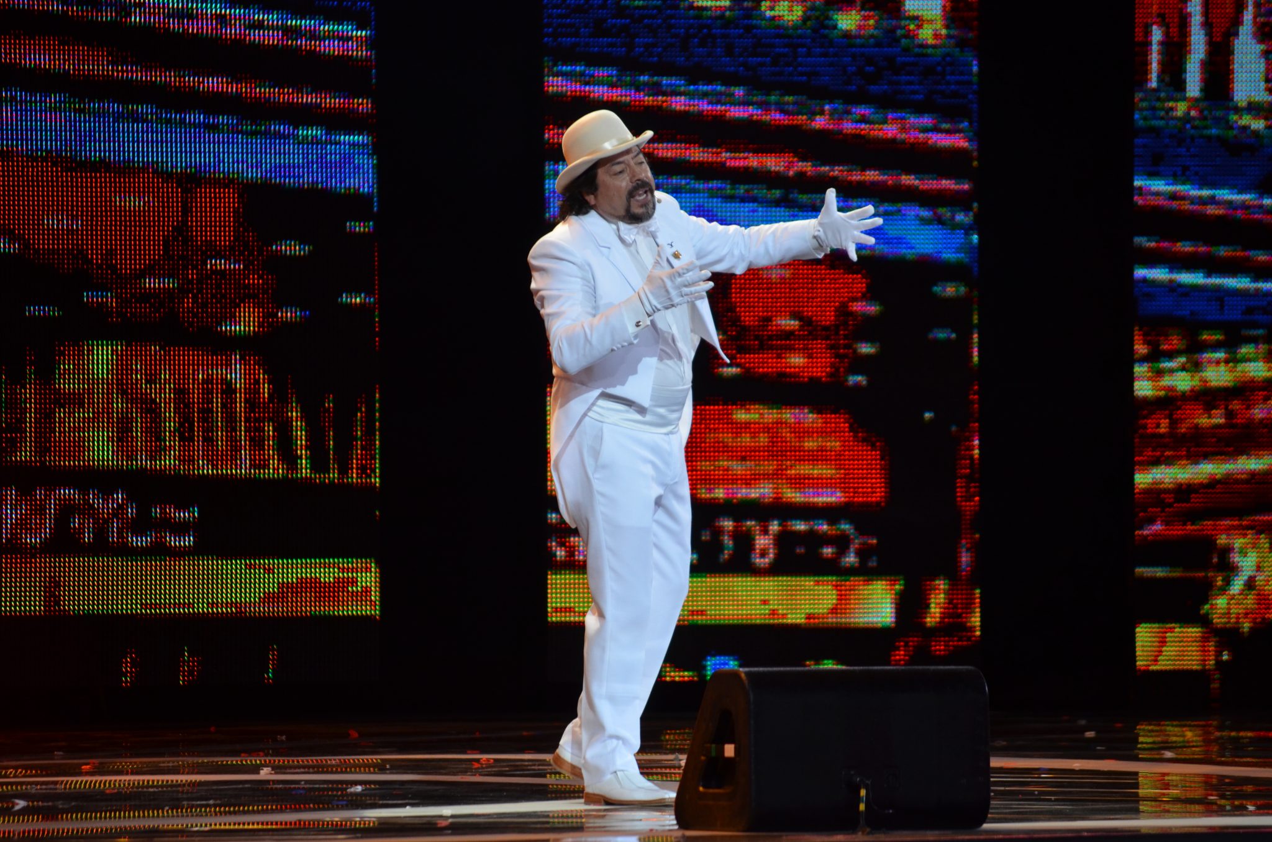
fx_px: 8462
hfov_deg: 8.6
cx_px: 636
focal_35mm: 240
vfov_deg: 5.7
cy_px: 421
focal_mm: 160
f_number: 5.3
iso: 800
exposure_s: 1/160
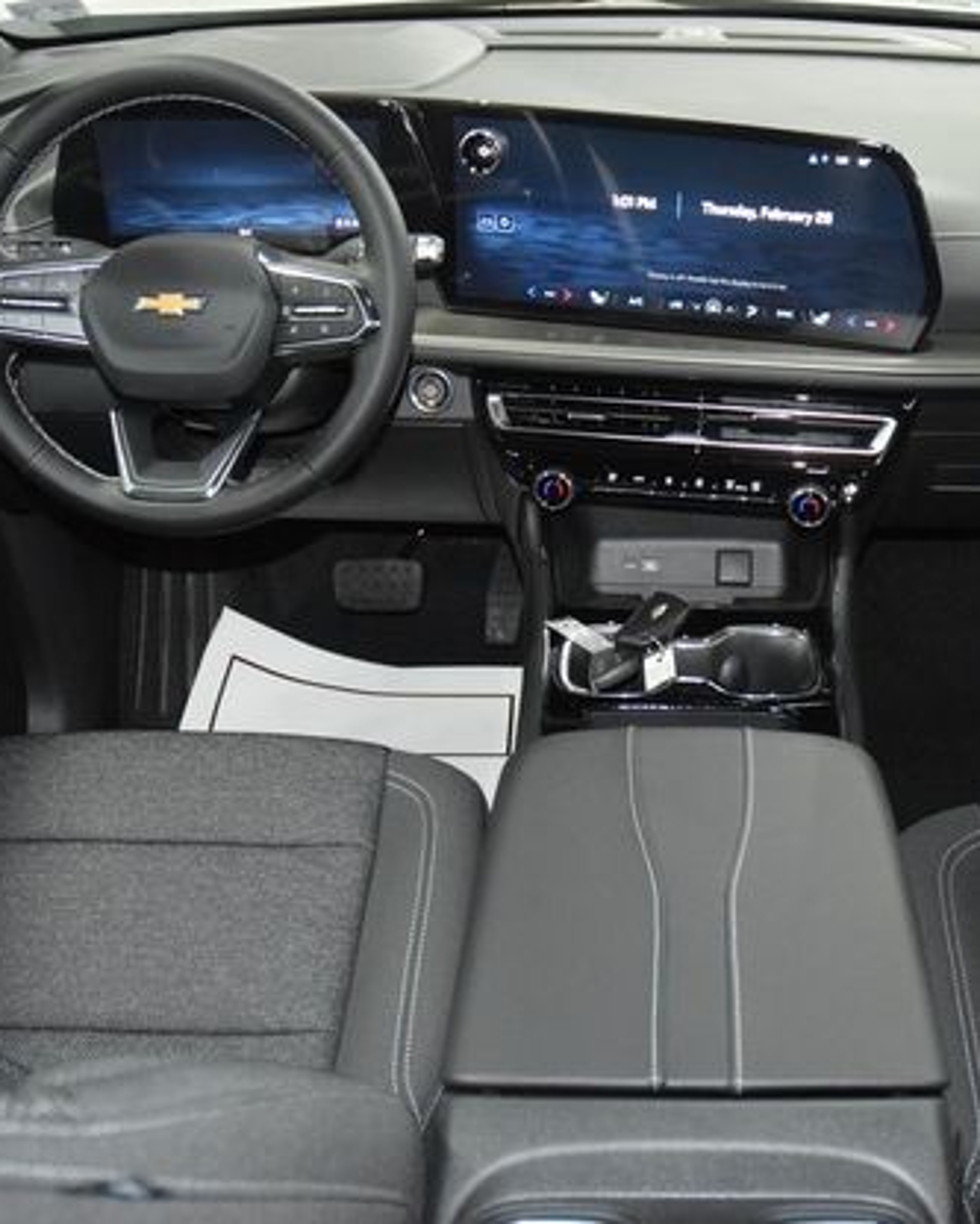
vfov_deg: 46.8
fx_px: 1413
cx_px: 689
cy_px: 608
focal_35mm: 39
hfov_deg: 37.6
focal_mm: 18
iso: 3200
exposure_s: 1/50
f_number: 3.5
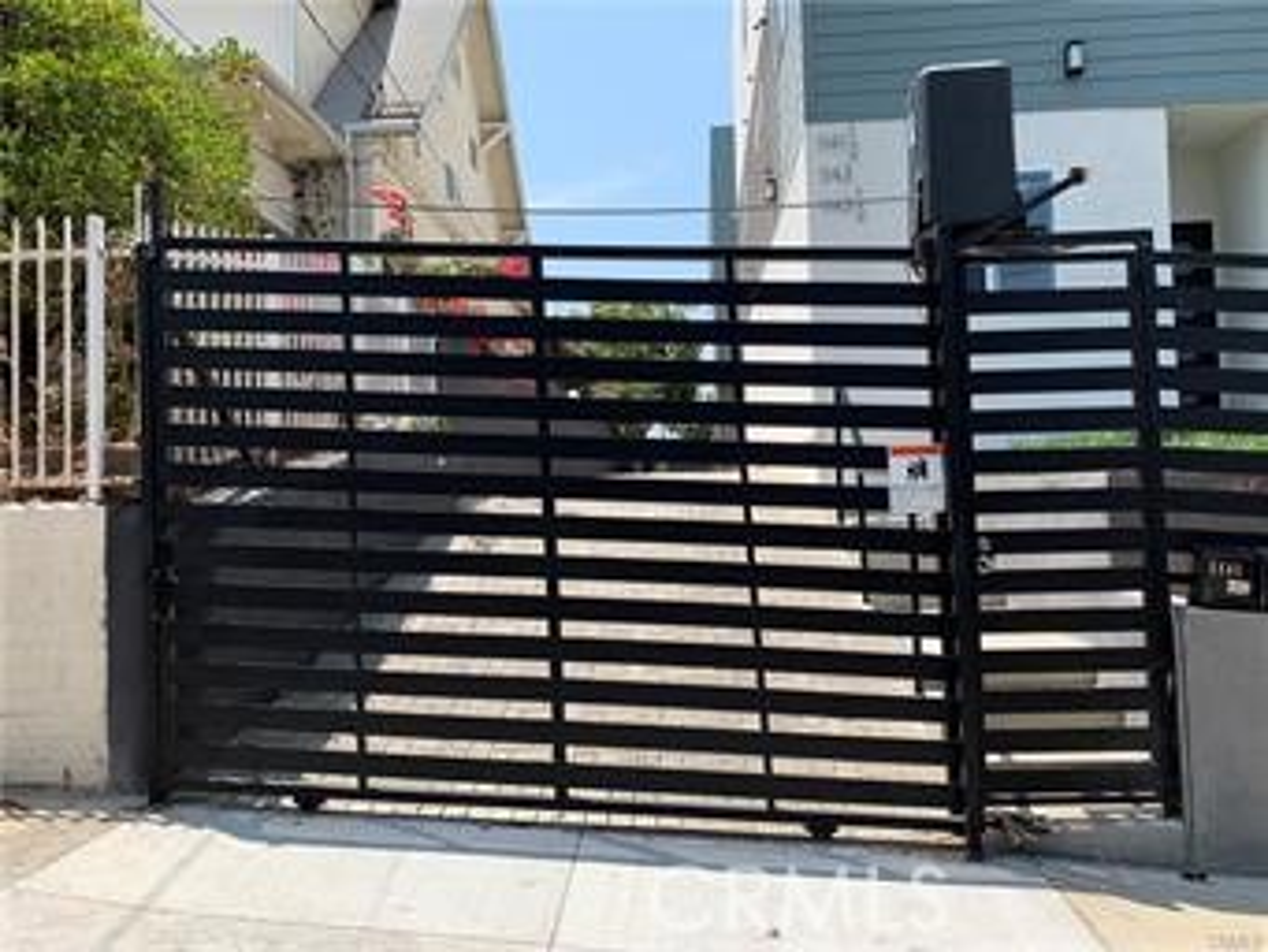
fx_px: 953
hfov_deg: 67.3
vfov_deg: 53.1
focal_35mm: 26
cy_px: 476
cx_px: 634
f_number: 1.8
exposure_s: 1/1314
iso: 25
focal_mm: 4.25
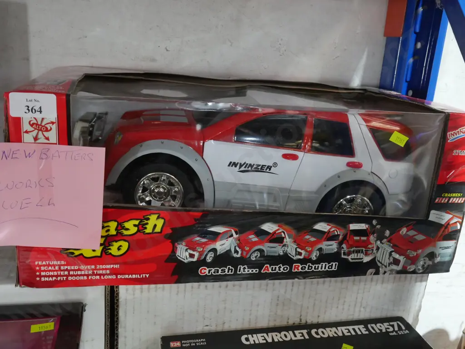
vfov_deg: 41.8
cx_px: 232
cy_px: 174
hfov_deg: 54.0
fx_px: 457
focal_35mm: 34
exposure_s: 1/60
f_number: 5.6
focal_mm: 17
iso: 2500
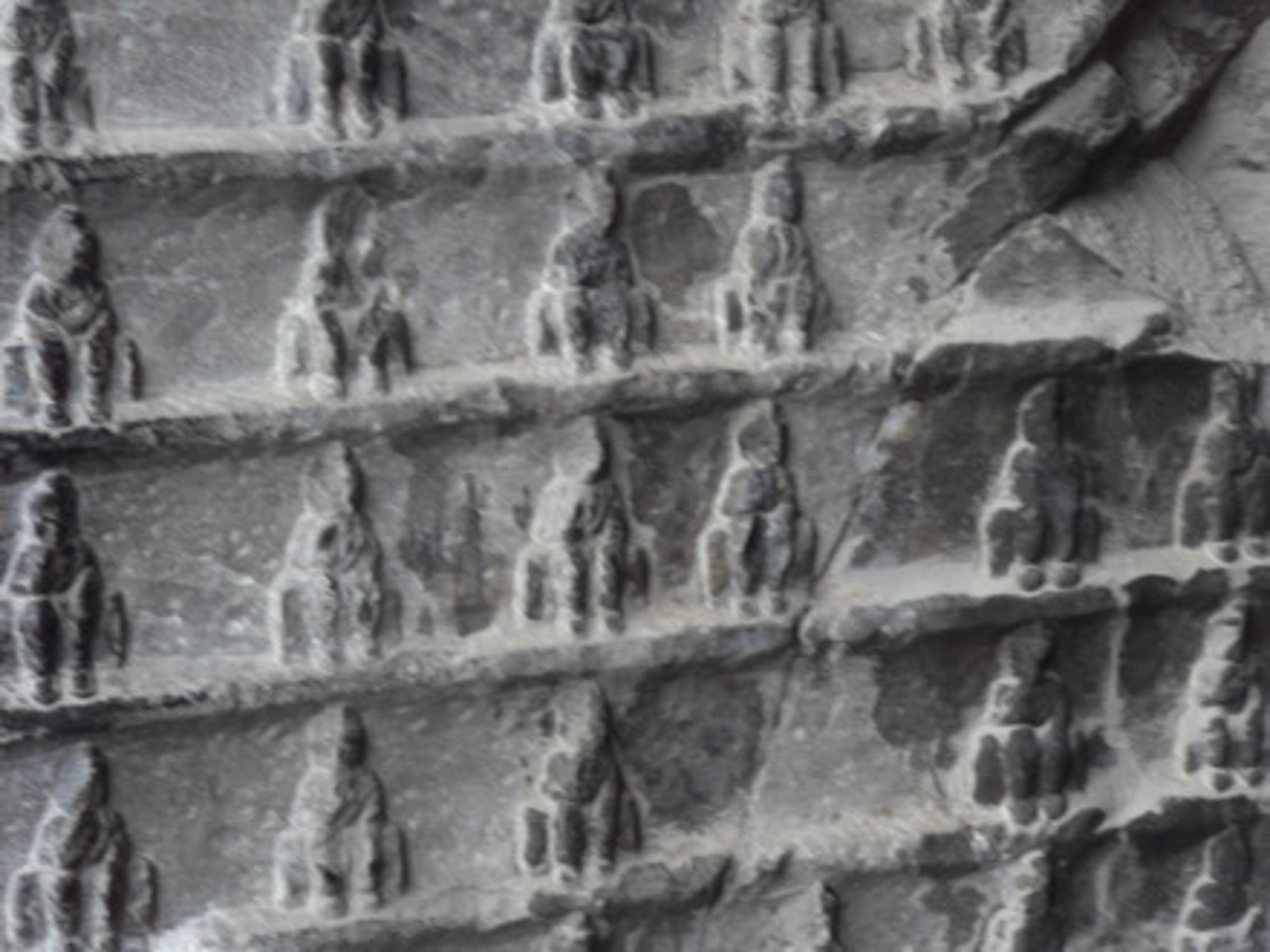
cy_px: 476
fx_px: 4293
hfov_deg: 16.8
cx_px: 635
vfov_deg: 12.7
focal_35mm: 117
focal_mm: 19.8
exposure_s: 1/30
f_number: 4.5
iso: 200
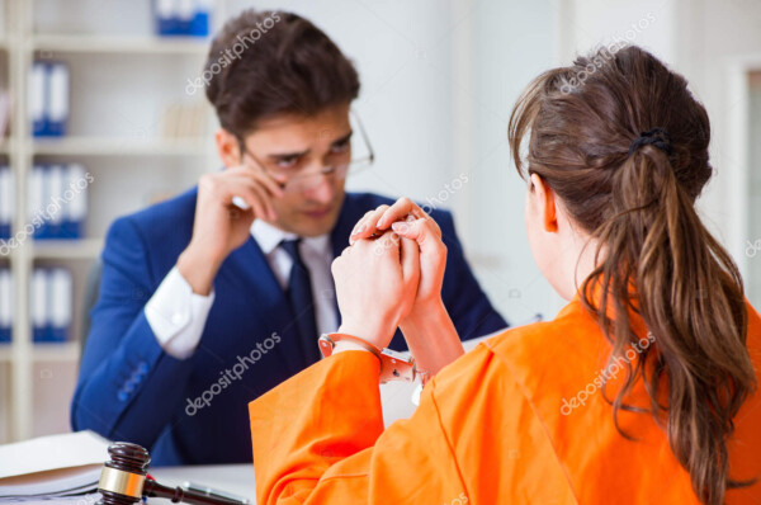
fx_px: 2216
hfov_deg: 19.5
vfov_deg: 13.0
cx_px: 380
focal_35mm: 105
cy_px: 252
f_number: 5
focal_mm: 105
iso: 160
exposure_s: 1/100
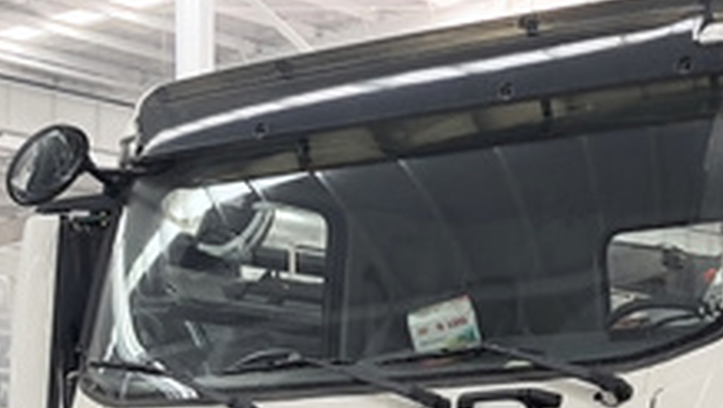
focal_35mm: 132
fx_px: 2532
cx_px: 481
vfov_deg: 9.0
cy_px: 604
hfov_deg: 16.2
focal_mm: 6.98
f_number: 1.4
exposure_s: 1/120
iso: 160
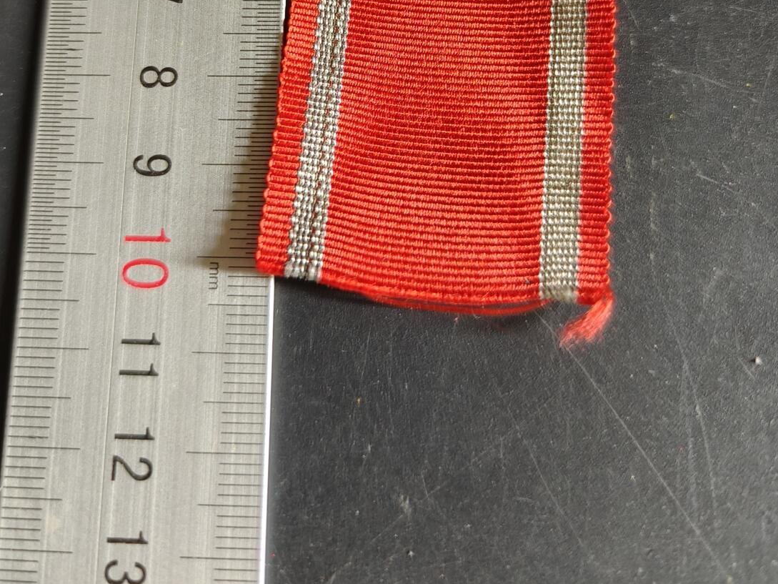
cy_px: 56
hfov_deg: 49.0
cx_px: 379
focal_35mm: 38
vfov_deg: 35.5
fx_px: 854
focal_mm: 6.06
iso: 640
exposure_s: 1/100
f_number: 1.6
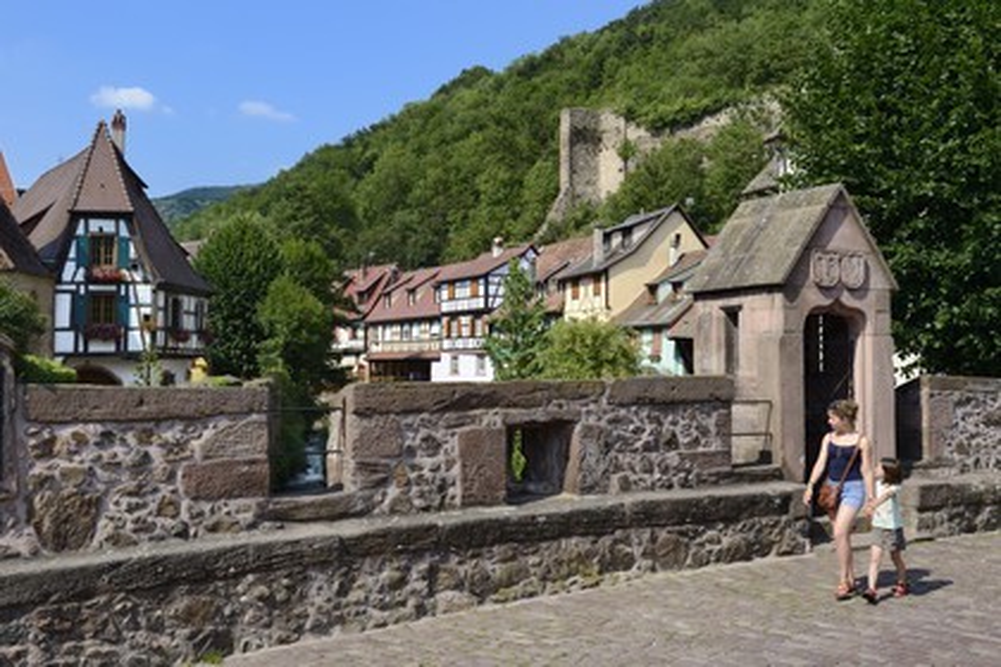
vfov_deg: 35.1
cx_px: 500
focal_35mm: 38
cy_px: 334
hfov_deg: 50.7
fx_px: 1057
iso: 200
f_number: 9
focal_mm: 38
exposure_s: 1/320
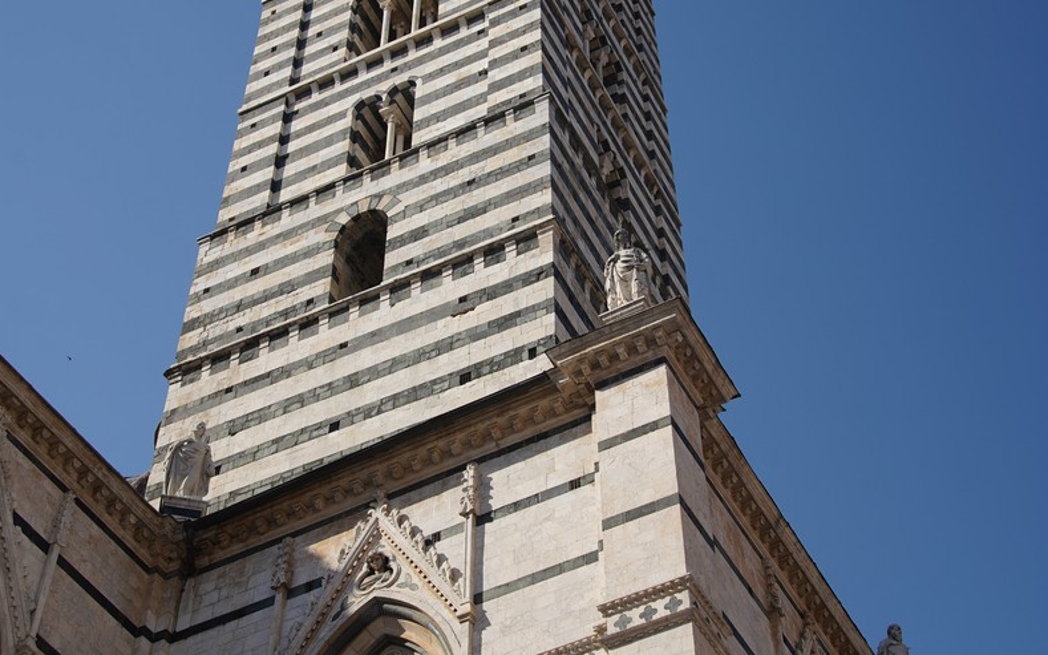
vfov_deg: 20.9
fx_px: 1771
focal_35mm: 62
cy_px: 287
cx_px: 523
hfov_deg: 33.0
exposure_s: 1/400
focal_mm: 40
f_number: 8
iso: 100
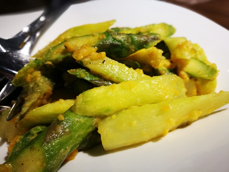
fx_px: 179
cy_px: 86
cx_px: 114
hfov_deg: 65.3
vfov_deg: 51.4
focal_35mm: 27
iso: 250
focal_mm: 4.5
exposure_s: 1/30
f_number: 4
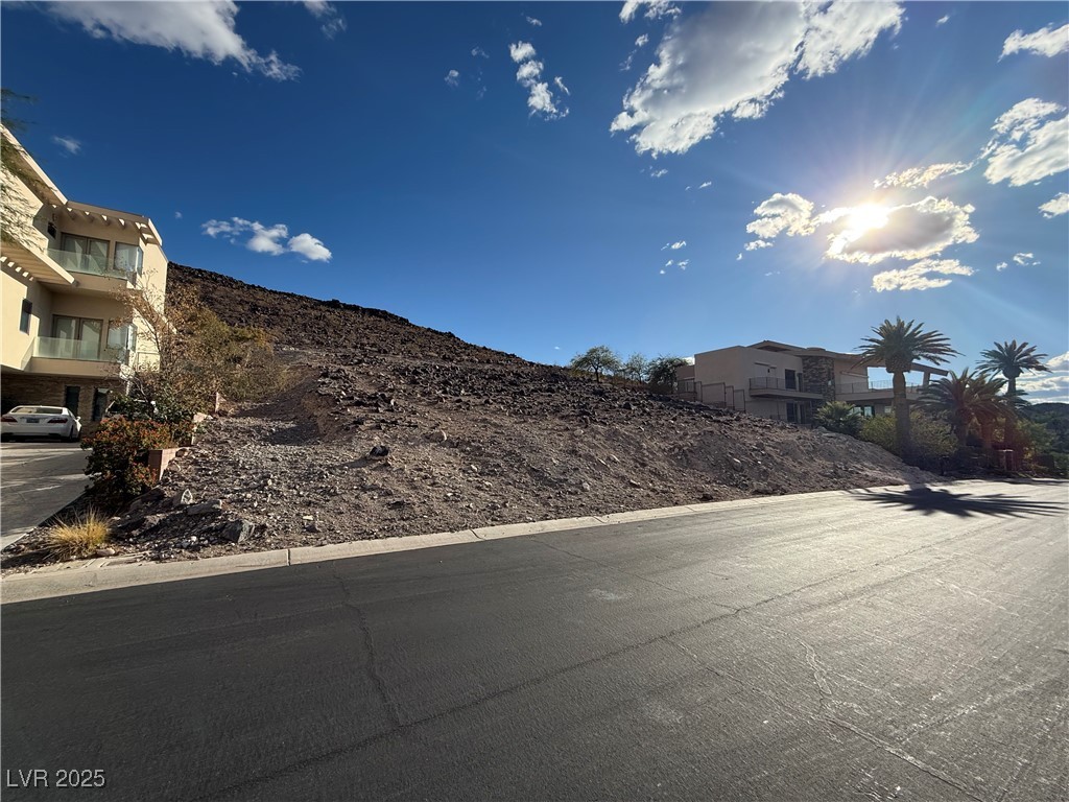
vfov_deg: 85.7
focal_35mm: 14
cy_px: 401
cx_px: 534
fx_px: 432
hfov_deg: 102.1
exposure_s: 1/2976
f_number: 2.2
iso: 64
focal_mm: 2.22
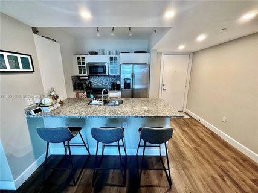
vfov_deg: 85.6
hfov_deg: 102.1
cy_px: 96
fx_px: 104
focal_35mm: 14
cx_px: 129
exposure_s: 1/60
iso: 160
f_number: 2.2
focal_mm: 2.22
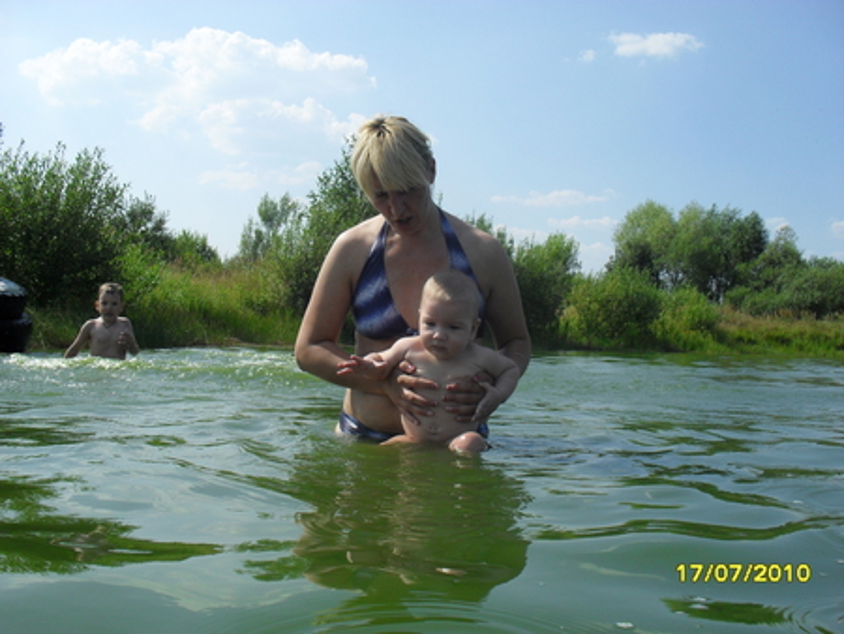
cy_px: 317
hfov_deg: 52.6
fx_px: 854
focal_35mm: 35
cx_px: 422
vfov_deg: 40.7
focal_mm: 6.3
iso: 100
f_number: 8.4
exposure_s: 1/250
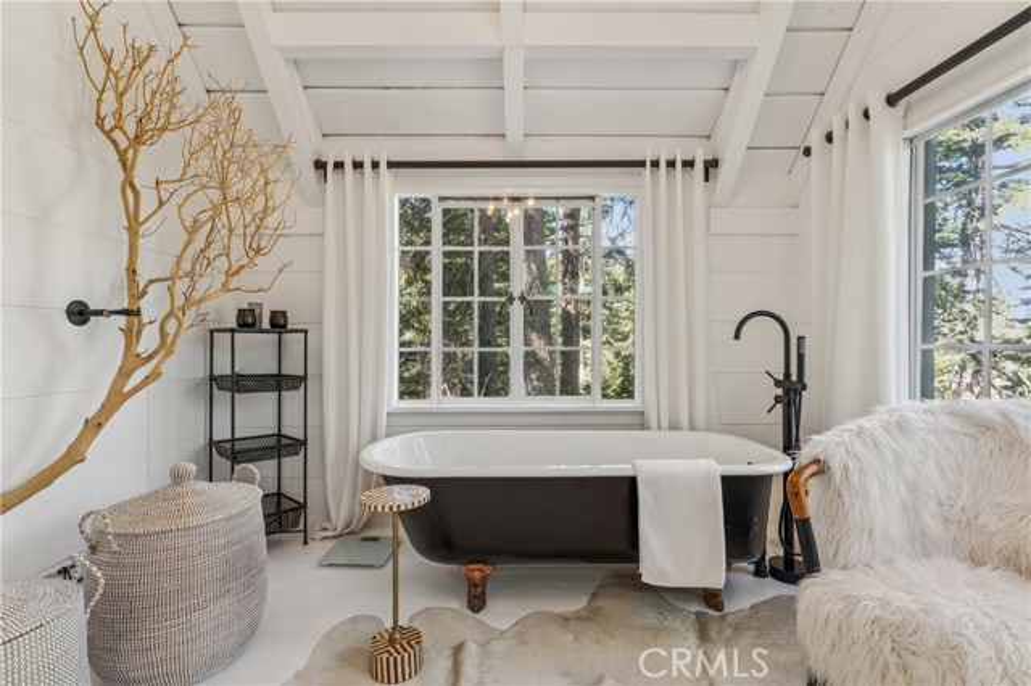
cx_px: 516
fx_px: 472
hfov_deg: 95.0
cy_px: 343
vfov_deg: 72.0
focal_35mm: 16
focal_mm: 16.5
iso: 100
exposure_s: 1/2
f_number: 13
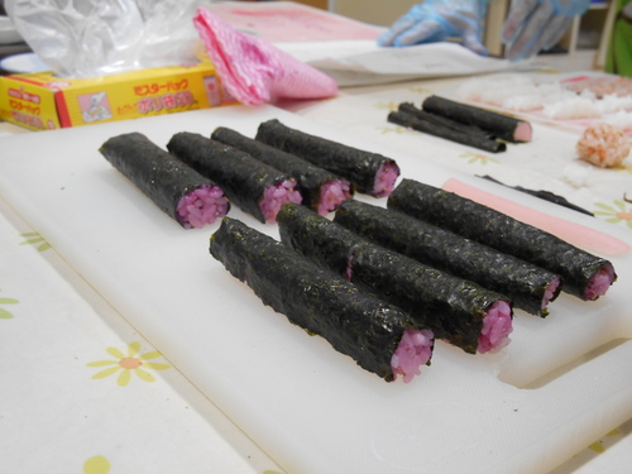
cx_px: 316
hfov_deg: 45.8
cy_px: 237
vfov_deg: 35.1
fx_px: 749
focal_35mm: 41
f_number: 3.9
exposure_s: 1/30
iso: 160
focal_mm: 7.2
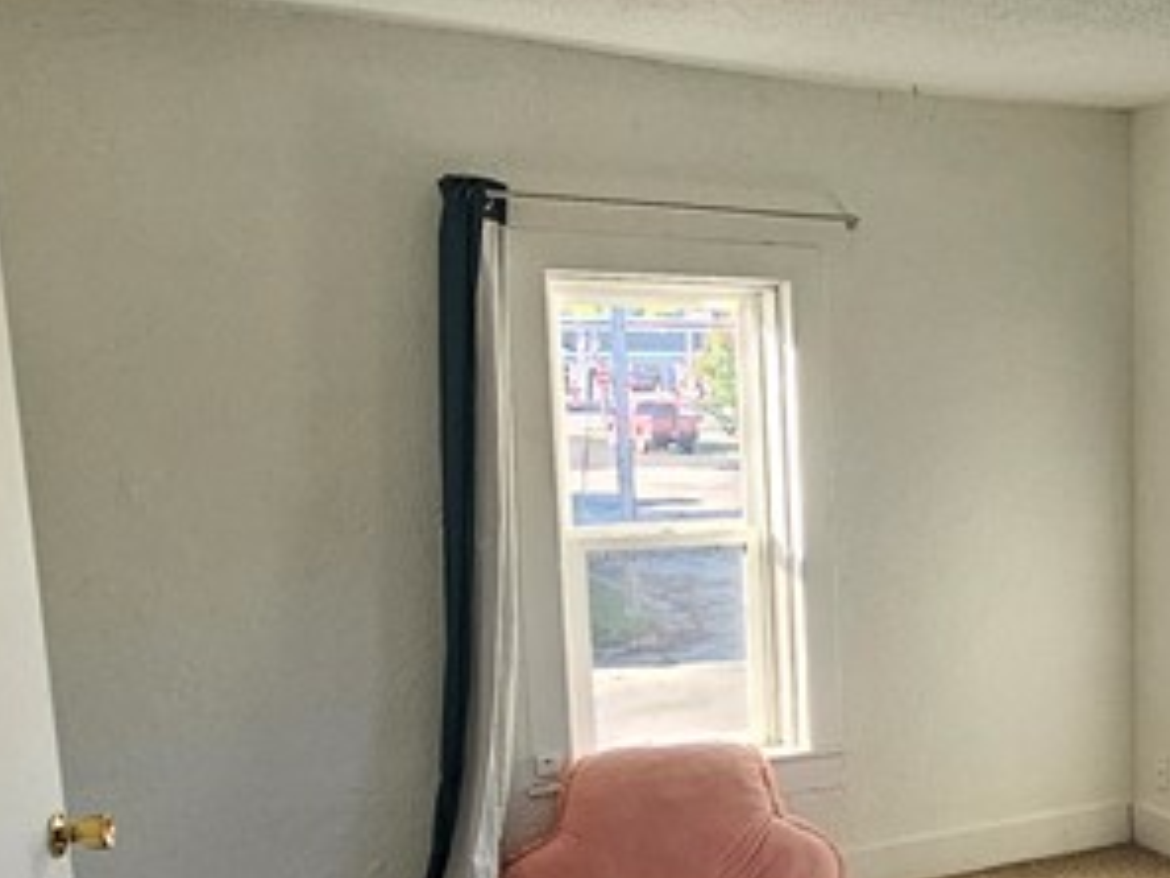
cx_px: 1316
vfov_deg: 31.9
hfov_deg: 35.4
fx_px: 1521
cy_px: 597
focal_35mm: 45
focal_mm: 2.2
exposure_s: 1/207
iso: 125
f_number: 2.2
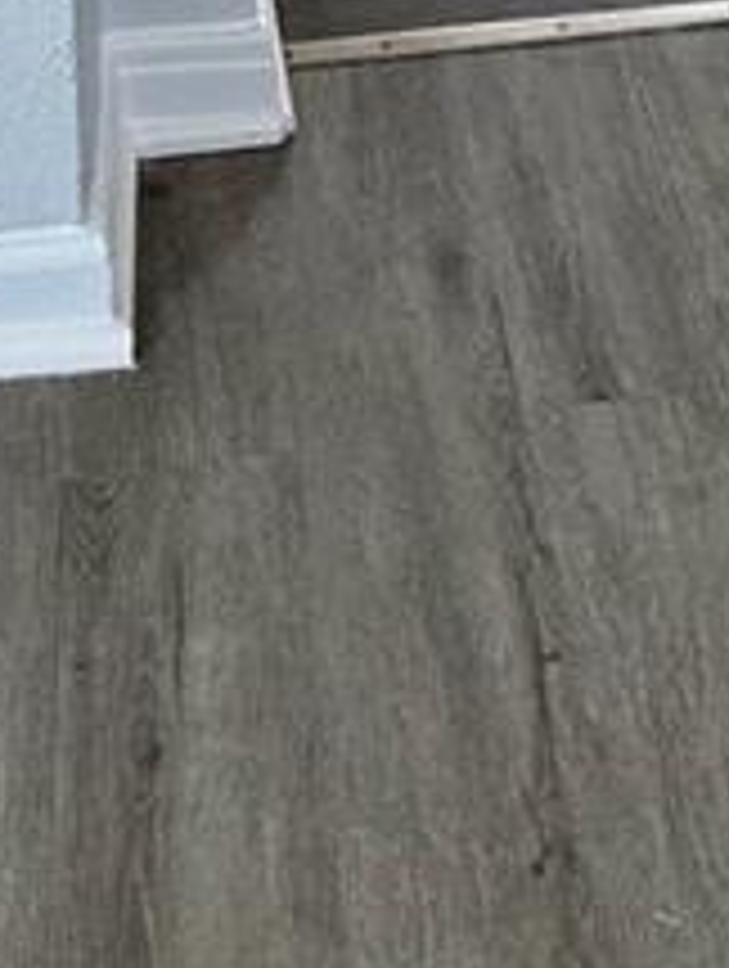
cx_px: 518
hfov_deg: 18.9
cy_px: -1076
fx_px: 2184
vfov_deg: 16.9
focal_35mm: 78
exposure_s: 1/120
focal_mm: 2.22
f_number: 2.2
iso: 80
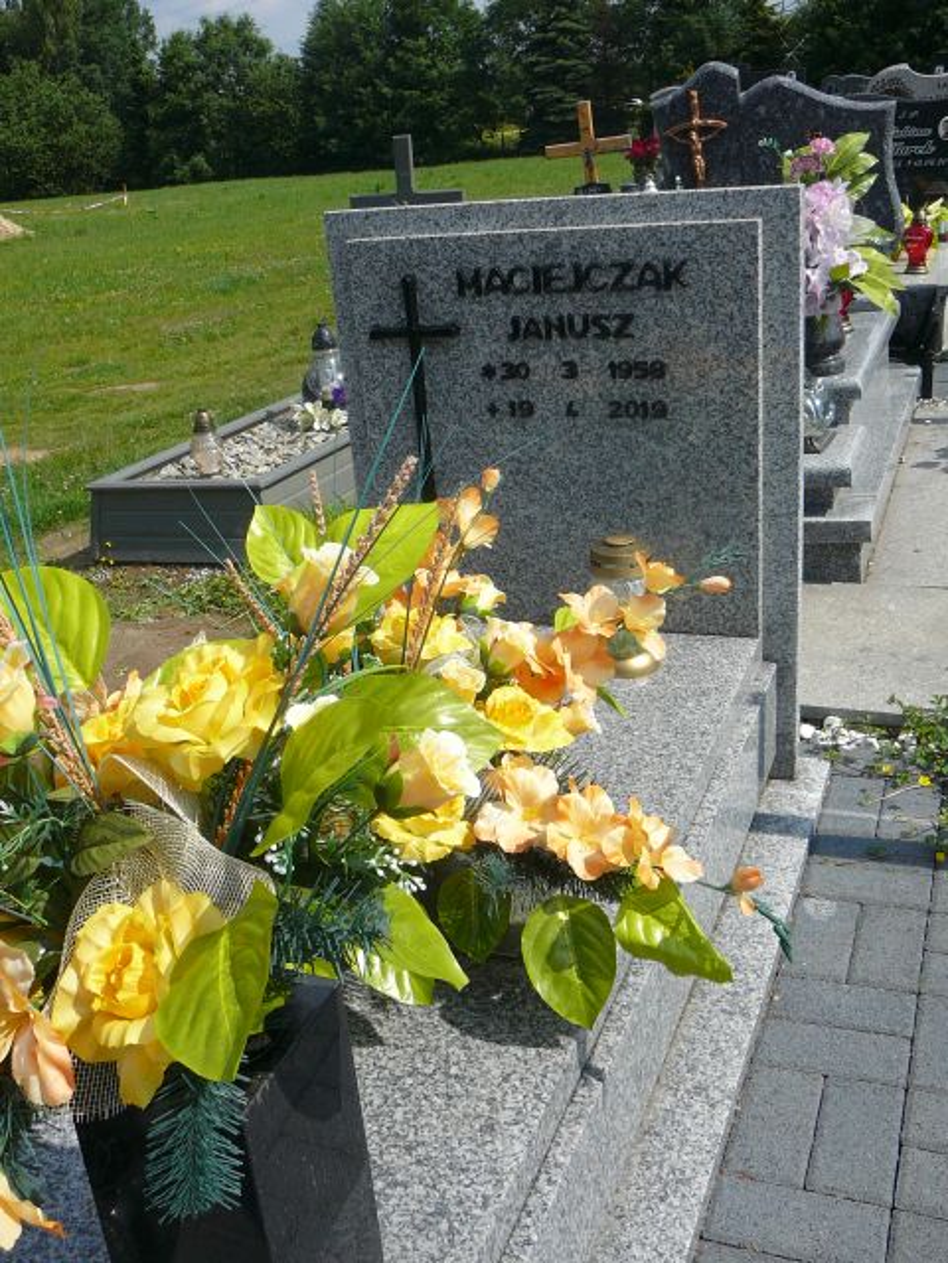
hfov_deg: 40.7
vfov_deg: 52.6
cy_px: 632
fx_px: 1278
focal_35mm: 35
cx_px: 474
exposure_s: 1/640
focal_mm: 5.2
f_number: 5
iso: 80
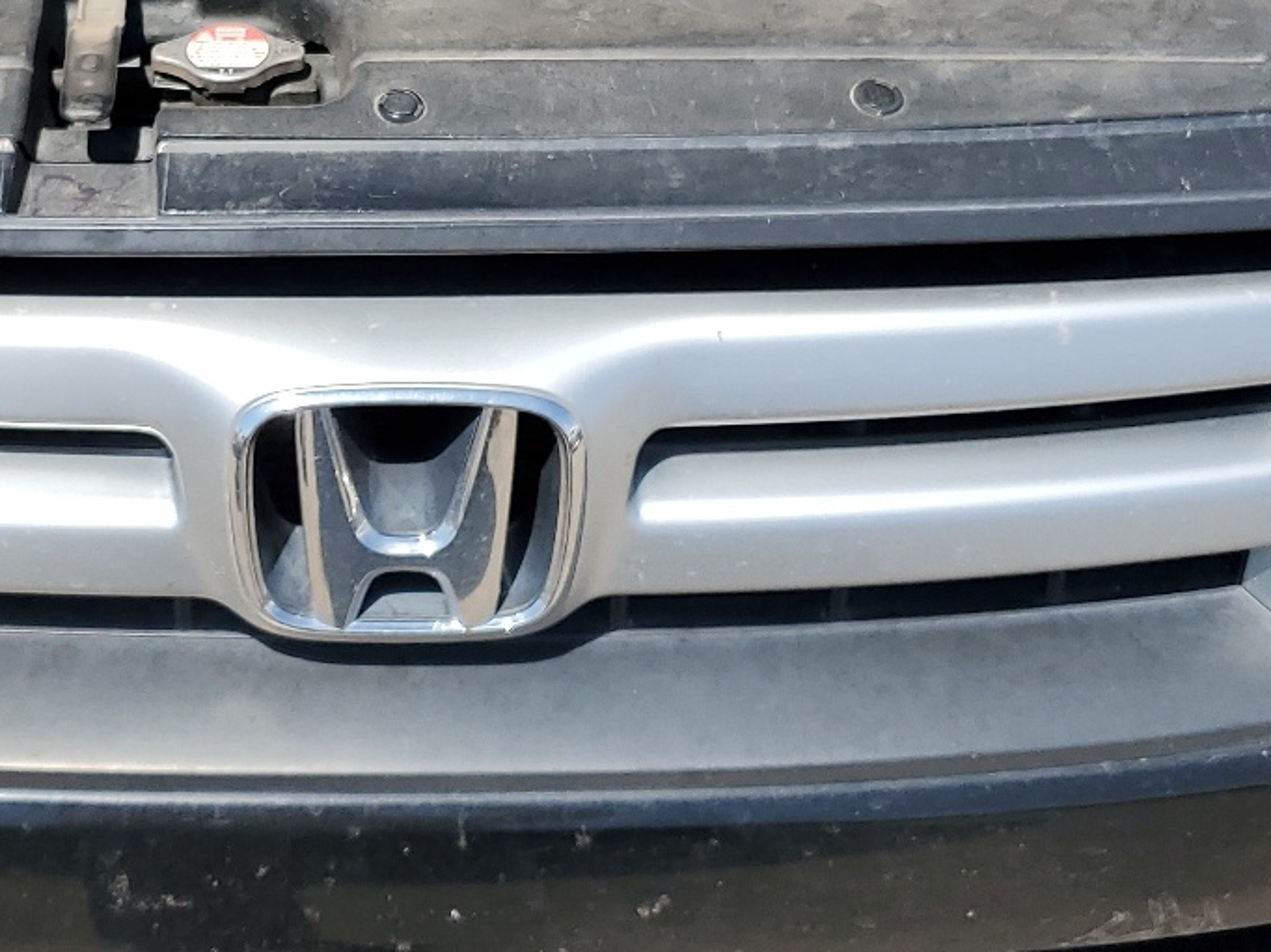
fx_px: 2239
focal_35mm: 61
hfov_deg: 31.1
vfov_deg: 23.8
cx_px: 313
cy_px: 252
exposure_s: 1/3333
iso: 50
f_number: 1.5
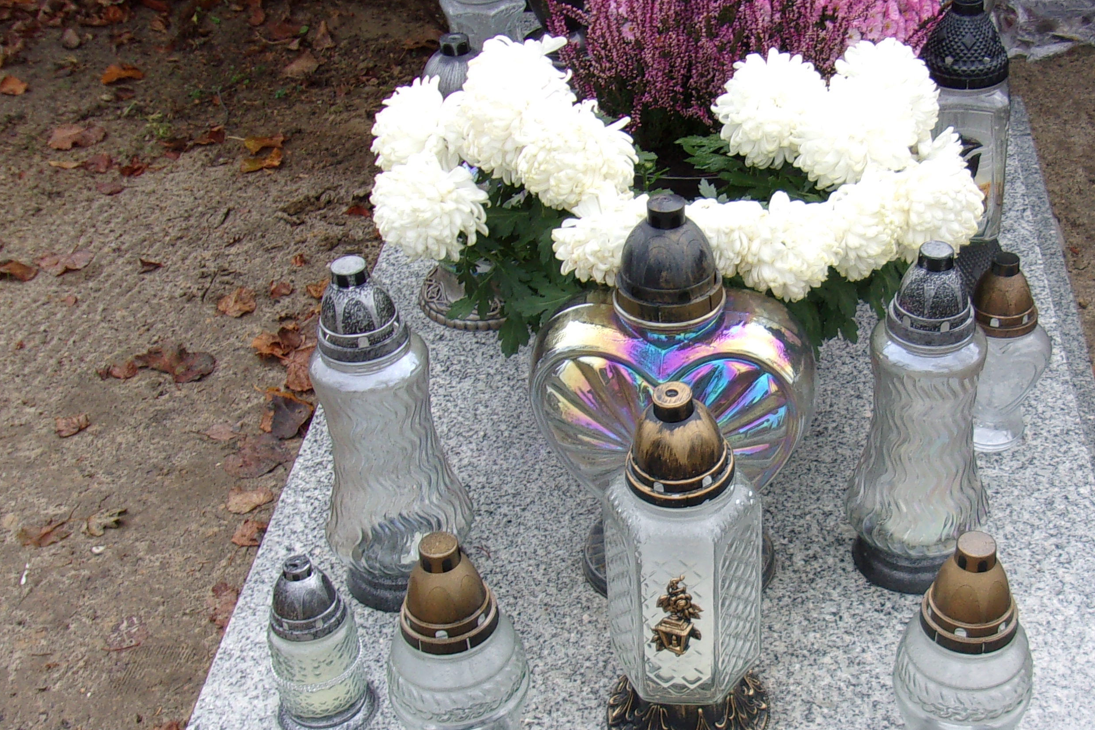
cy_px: 396
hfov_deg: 37.6
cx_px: 756
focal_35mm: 52
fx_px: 1582
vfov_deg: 26.0
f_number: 3
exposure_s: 1/75
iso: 80
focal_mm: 4.9
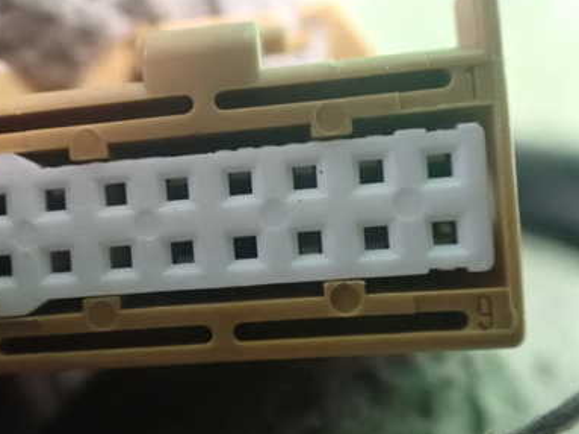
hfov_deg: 39.6
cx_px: 165
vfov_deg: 30.9
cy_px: 213
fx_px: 786
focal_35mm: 47
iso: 1600
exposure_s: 1/30
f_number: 2.3
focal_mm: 5.4
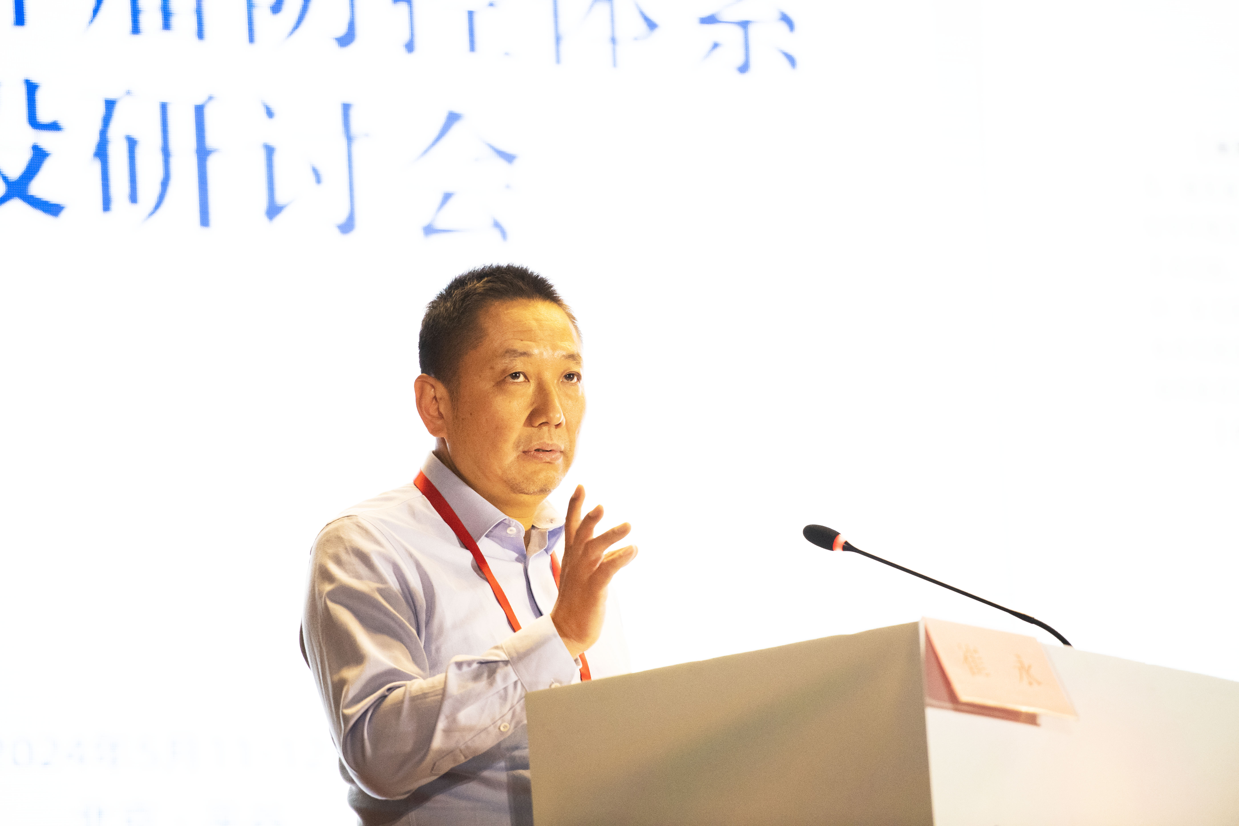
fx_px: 6883
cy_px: 413
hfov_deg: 10.3
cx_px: 620
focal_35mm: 200
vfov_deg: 6.9
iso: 6400
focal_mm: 200
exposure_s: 1/1000
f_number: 2.8
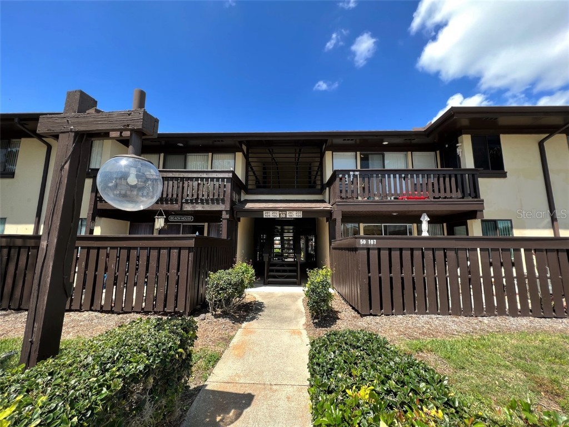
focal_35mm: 13
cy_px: 214
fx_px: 214
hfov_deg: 106.2
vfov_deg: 89.9
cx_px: 284
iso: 32
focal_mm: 1.57
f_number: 1.8
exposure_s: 1/350
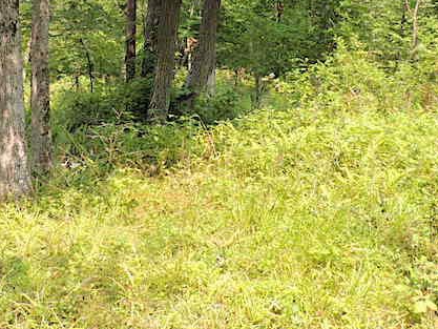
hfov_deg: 41.0
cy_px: 38
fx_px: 582
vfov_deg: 30.3
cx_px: 166
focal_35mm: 46
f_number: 3
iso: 100
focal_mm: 4.3
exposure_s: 1/250
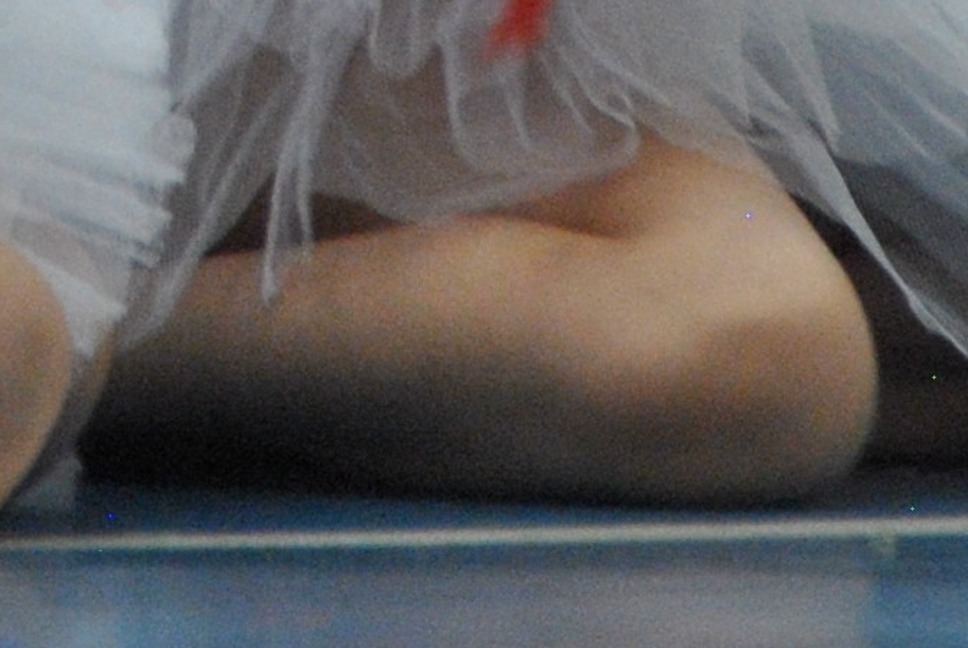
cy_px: -1085
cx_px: -359
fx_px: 46594
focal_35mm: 1731
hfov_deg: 1.2
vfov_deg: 0.8
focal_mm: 200
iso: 800
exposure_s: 1/80
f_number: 6.3
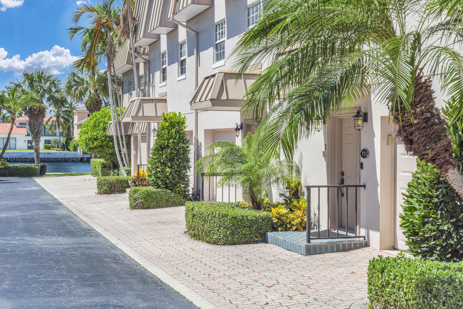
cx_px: 232
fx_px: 643
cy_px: 154
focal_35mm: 50
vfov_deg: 27.0
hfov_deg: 39.6
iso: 200
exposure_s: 1/125
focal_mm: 50
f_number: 8
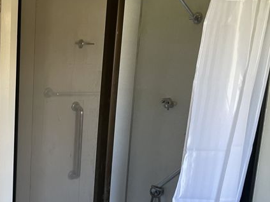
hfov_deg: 36.5
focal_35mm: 49
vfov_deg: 29.6
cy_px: 123
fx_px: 382
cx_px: 26
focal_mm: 4.2
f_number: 1.6
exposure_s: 1/60
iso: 125
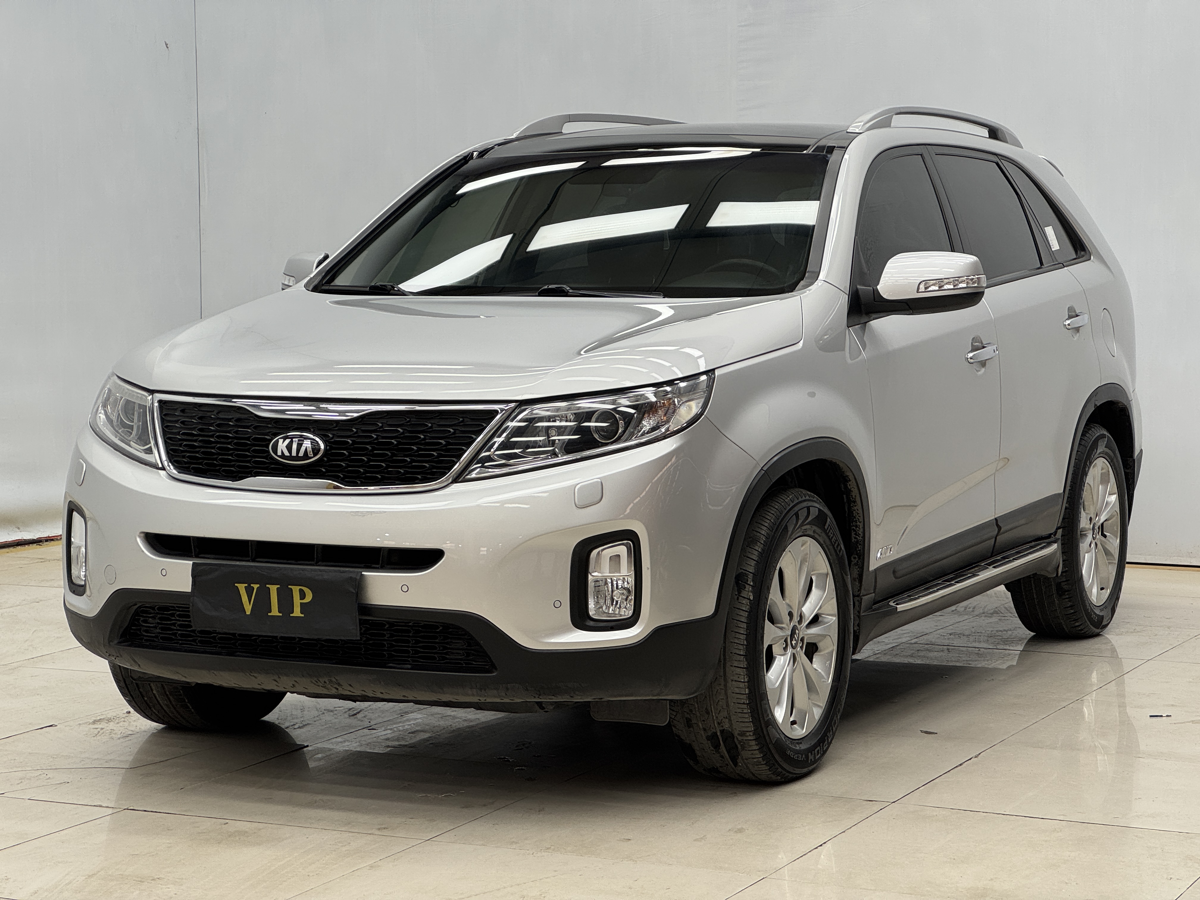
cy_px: 450
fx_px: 2669
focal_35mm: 77
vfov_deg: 19.1
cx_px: 600
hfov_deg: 25.3
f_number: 2.8
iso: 64
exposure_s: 1/100
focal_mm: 9
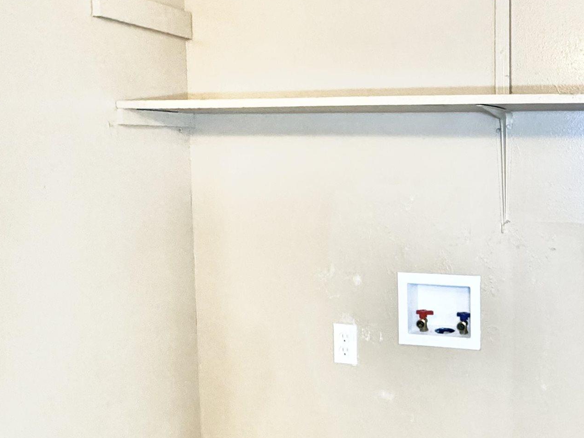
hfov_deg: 48.9
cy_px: 193
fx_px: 574
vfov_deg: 41.7
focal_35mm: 34
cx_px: 512
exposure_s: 1/60
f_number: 2.2
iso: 400
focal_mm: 2.22
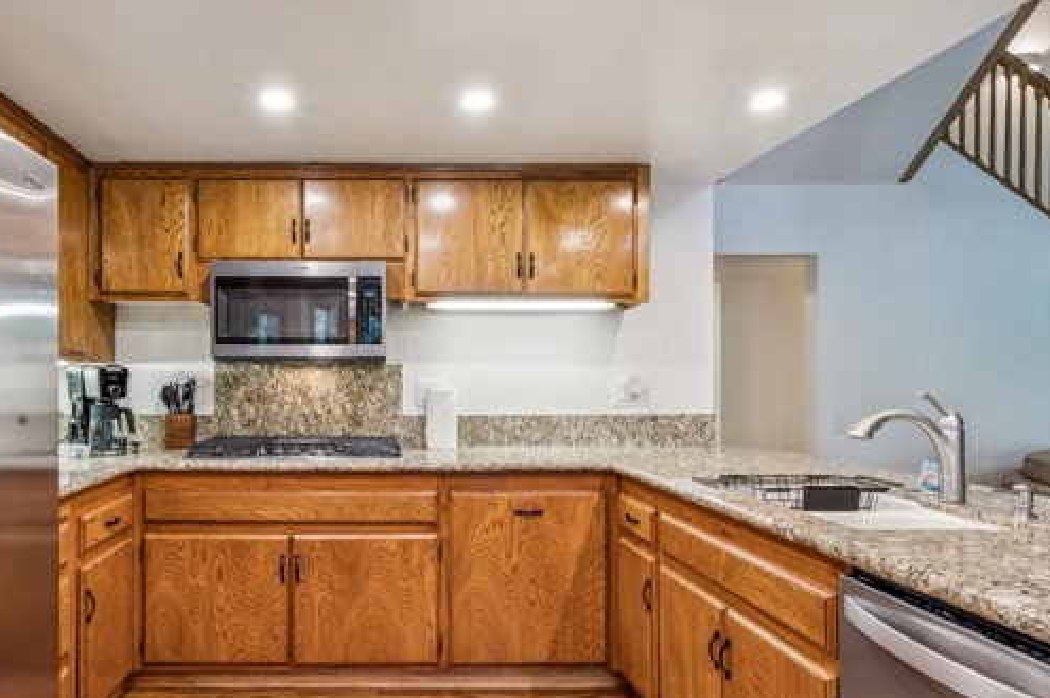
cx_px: 386
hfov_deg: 74.9
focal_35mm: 23
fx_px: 667
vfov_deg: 55.1
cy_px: 382
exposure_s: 1
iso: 100
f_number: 13
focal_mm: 17.7
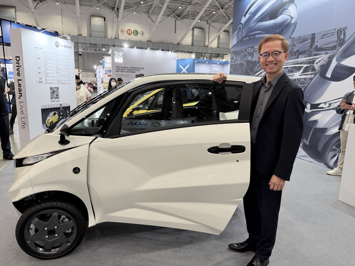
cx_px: 178
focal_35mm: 24
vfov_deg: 56.8
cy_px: 133
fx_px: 246
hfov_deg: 71.6
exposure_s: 1/120
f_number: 1.78
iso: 125
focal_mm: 6.76
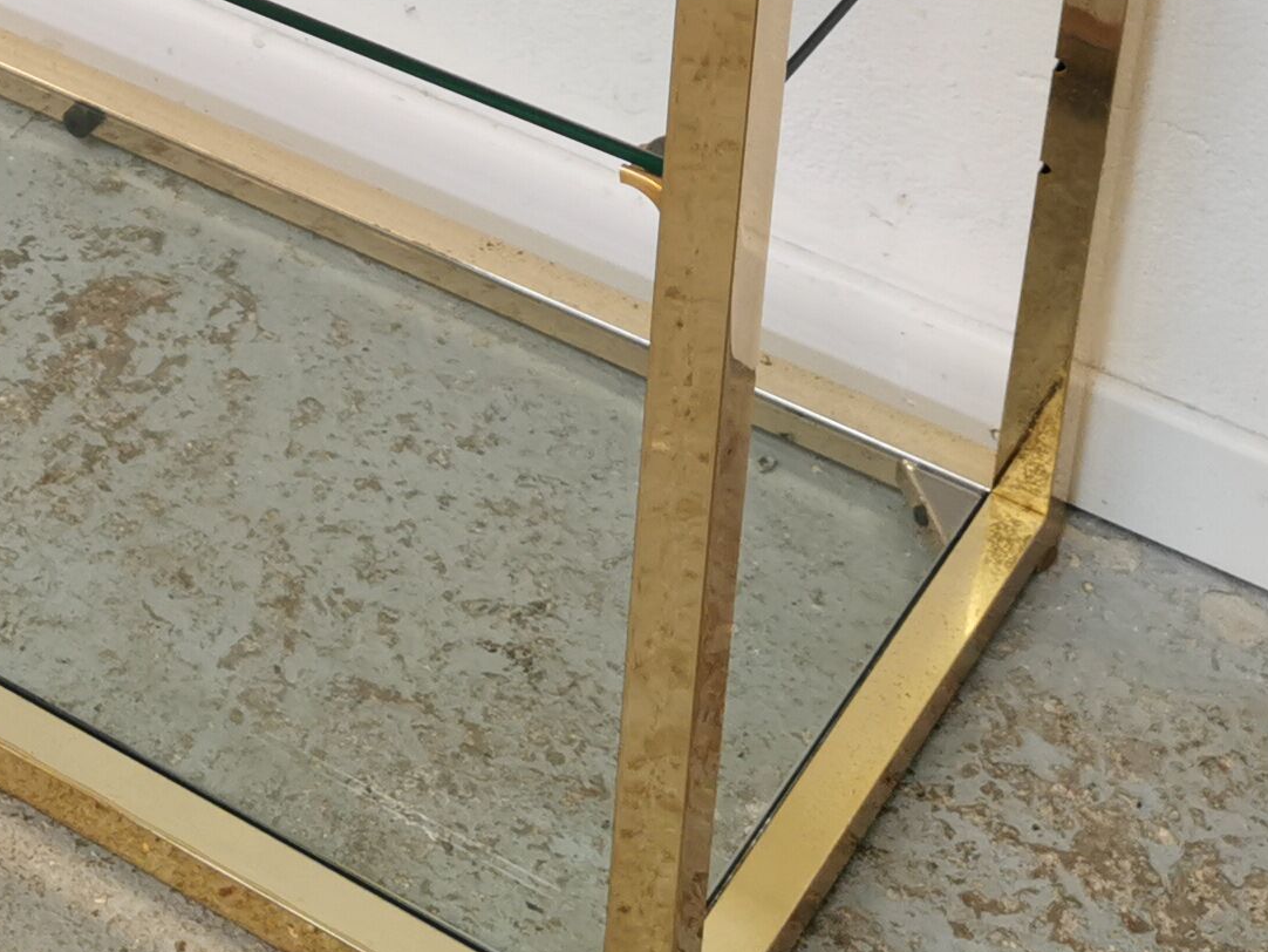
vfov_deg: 15.3
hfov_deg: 21.0
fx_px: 3334
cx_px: 98
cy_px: -346
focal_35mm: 91
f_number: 1.8
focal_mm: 5.58
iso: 100
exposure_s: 1/100
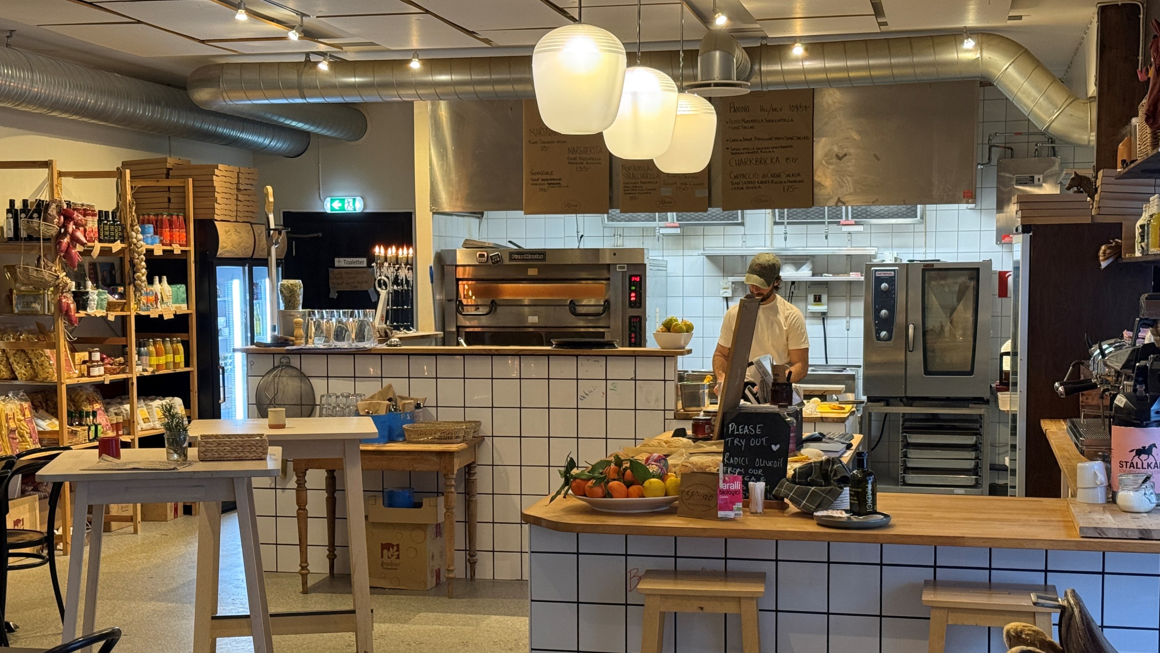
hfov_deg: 37.8
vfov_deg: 21.8
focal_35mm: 55
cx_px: 553
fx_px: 1692
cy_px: 426
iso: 200
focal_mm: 6.76
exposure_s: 1/50
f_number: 1.78
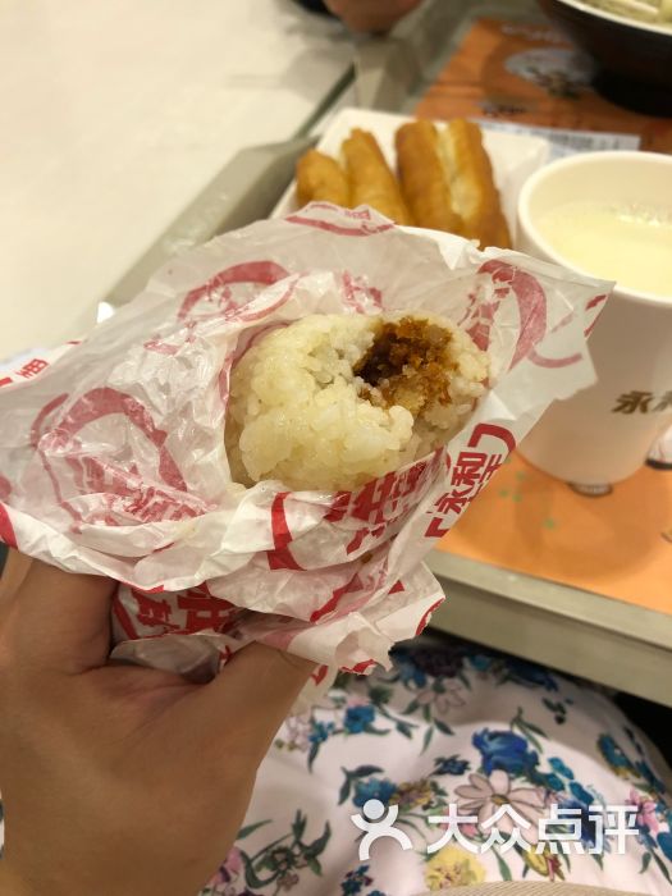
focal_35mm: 28
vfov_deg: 63.4
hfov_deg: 49.7
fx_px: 725
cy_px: 448
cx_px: 336
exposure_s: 1/20
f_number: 1.8
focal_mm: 3.99
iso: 40
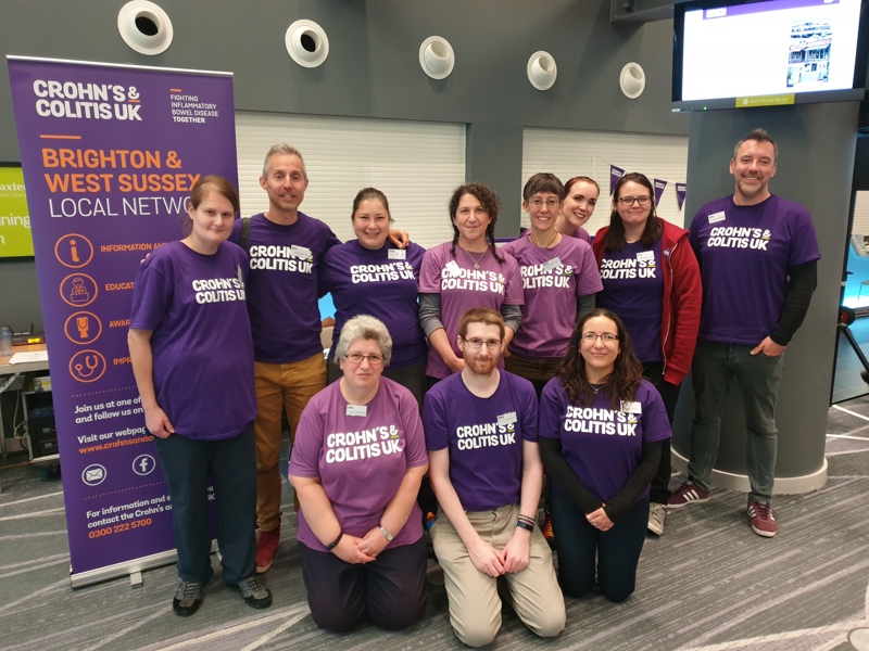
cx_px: 434
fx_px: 653
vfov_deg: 53.1
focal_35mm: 26
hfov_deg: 67.3
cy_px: 326
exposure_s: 1/18
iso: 250
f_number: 1.5
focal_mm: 4.3
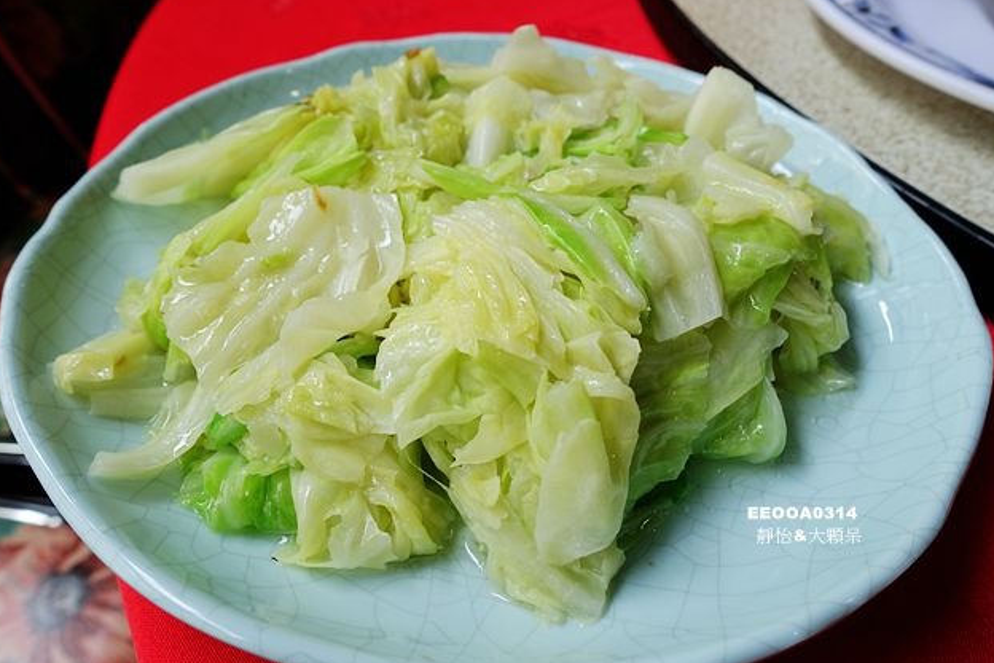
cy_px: 326
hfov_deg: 71.5
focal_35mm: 25
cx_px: 481
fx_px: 690
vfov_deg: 51.3
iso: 125
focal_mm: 8.8
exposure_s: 1/80
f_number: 3.5
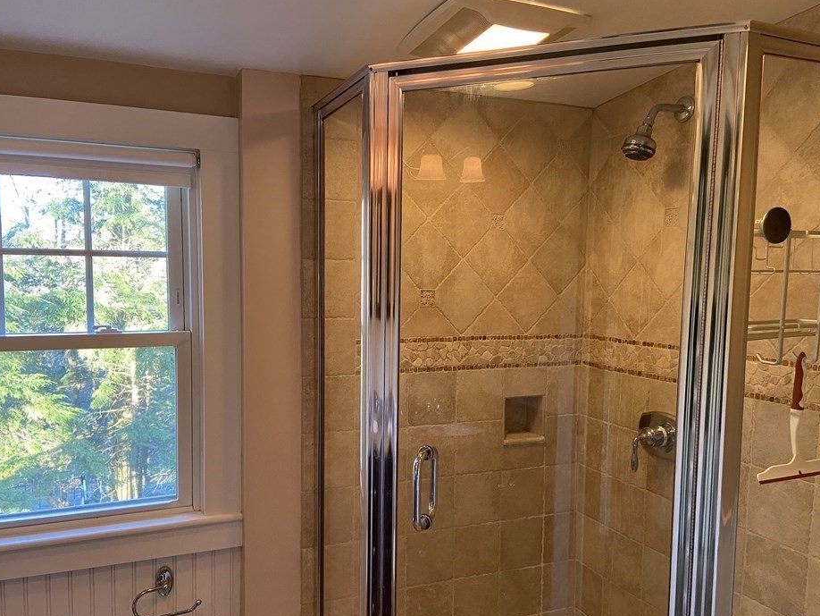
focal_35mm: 29
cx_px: 379
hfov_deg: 61.6
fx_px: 687
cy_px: 341
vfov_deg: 48.2
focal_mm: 4.25
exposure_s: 1/60
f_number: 1.8
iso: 200
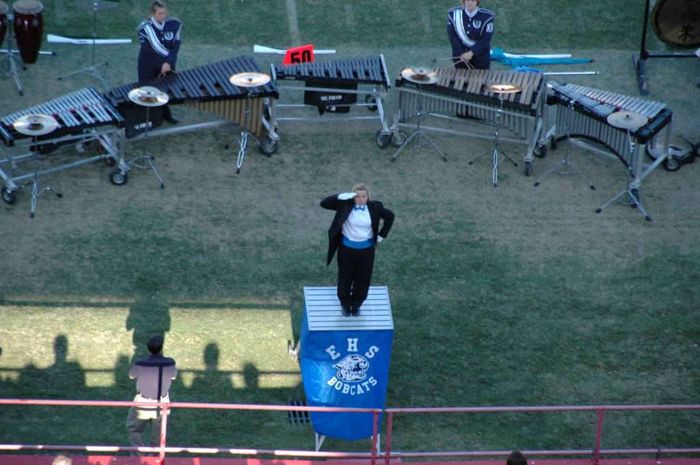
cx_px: 350
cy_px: 232
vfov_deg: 4.6
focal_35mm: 300
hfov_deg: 6.9
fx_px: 5826
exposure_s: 1/125
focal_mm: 200
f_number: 5.6
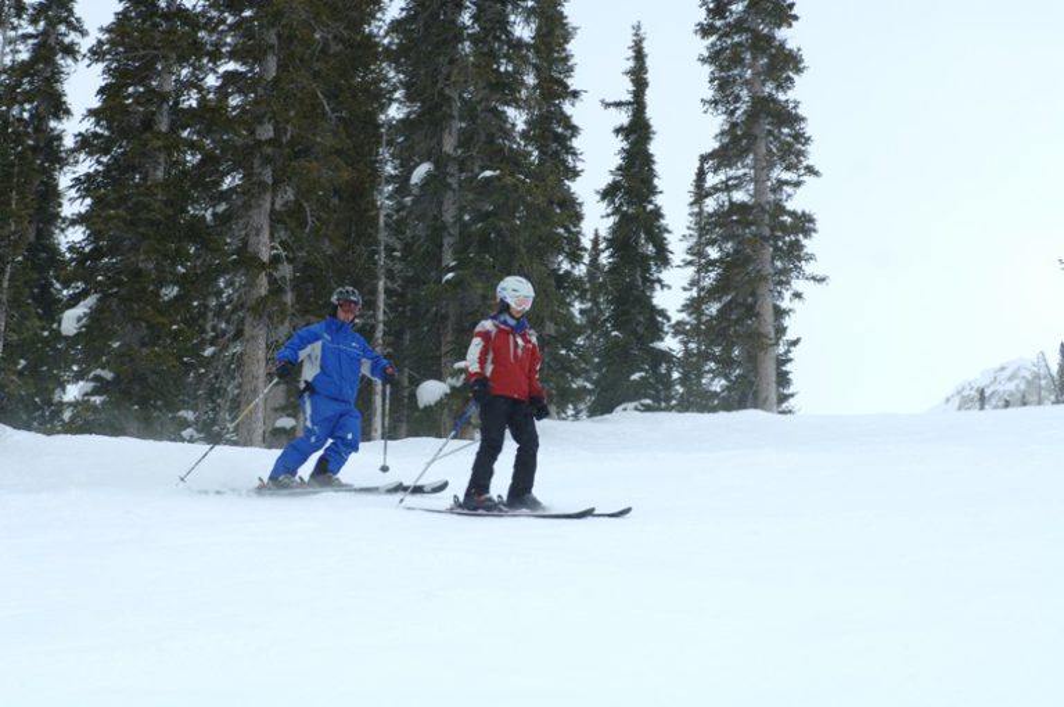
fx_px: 2745
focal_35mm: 93
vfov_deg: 14.7
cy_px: 354
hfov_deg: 21.9
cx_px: 532
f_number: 5.6
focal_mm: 62
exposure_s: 1/640
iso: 100
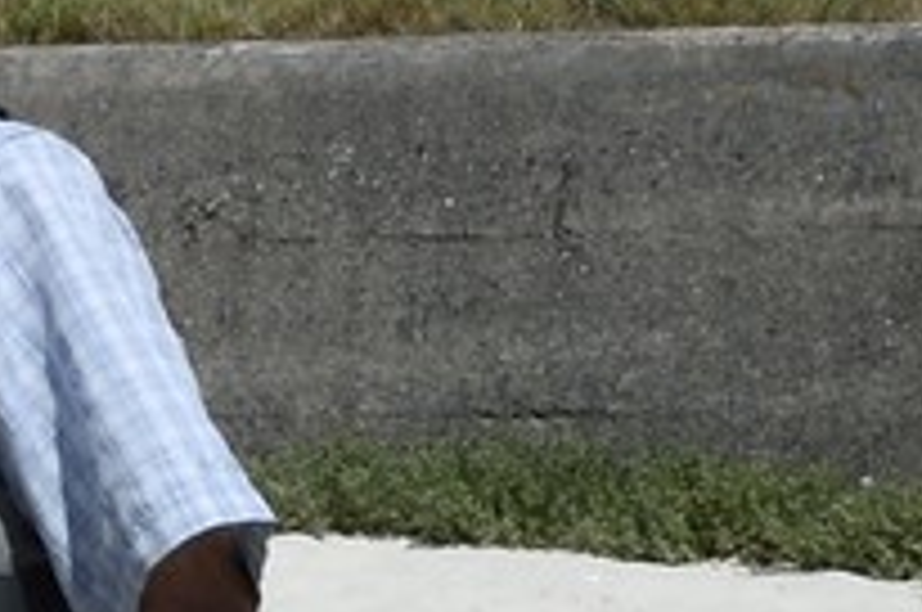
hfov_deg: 6.0
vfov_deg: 4.6
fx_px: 7595
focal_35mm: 297
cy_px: 464
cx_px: -2483
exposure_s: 1/160
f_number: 22
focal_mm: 38
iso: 200
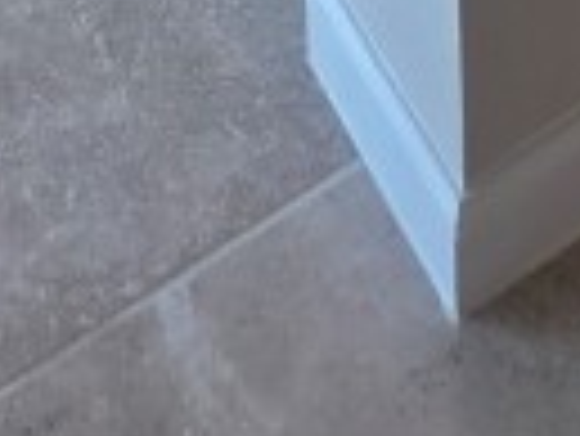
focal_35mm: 103
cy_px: -1268
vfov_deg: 8.3
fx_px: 1727
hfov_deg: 18.9
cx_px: 427
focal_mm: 2.2
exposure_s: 1/120
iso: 32
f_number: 1.9
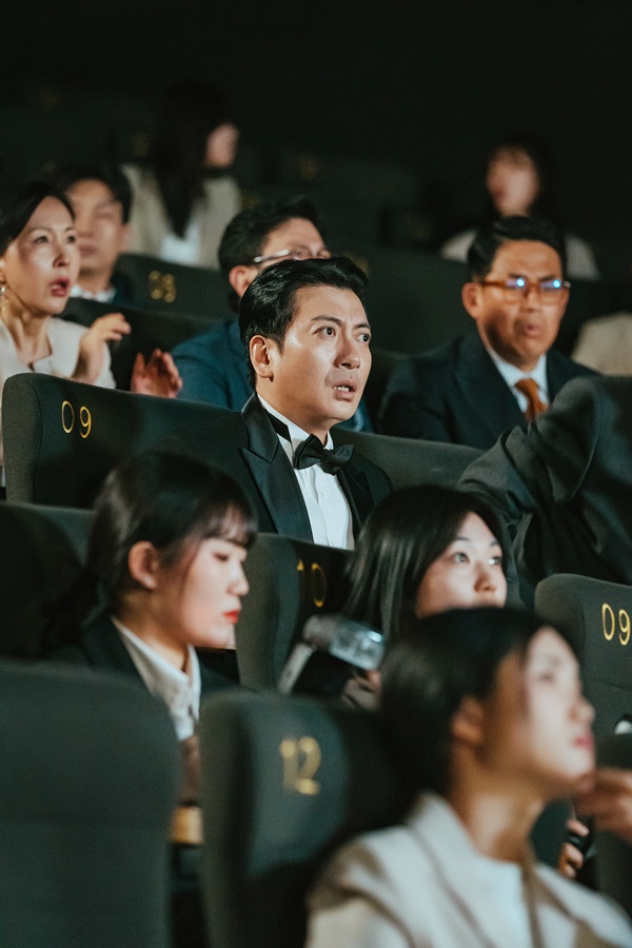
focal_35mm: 200
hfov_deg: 6.9
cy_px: 474
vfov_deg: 10.3
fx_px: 5266
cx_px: 316
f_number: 4
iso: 8000
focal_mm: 200
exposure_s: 1/125
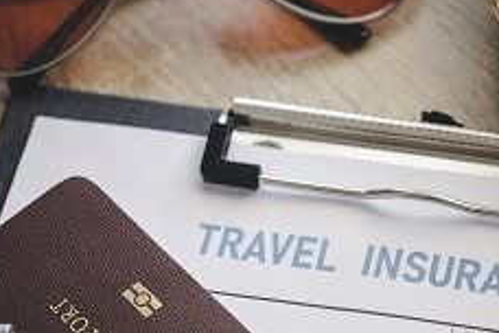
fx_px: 2190
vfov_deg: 8.7
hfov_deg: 12.9
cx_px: 387
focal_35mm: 158
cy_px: 268
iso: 500
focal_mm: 60
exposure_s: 1/160
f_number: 3
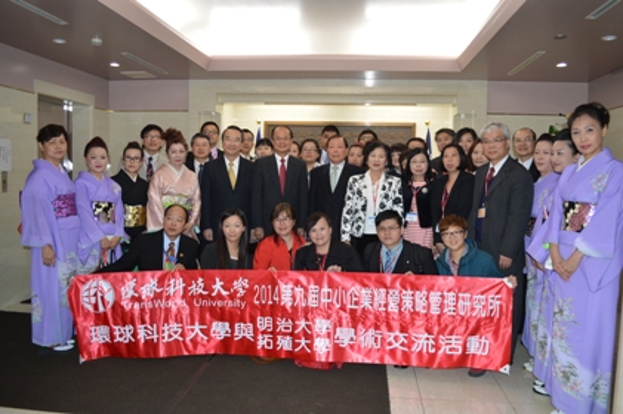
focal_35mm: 27
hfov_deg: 67.4
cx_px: 312
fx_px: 467
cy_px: 207
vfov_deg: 47.9
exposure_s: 1/60
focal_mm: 18
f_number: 3.5
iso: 560
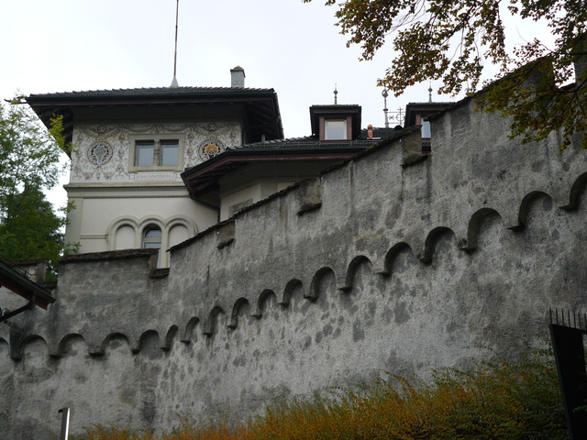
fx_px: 967
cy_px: 220
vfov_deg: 25.7
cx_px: 294
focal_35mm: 57
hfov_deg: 33.8
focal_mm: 9.5
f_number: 2.8
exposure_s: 1/80
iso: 100
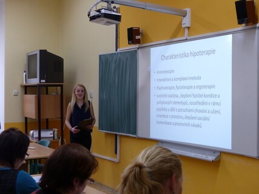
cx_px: 130
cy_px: 97
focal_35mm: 50
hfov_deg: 38.2
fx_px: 374
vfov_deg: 29.1
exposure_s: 1/60
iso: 160
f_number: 2.8
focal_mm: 9.1
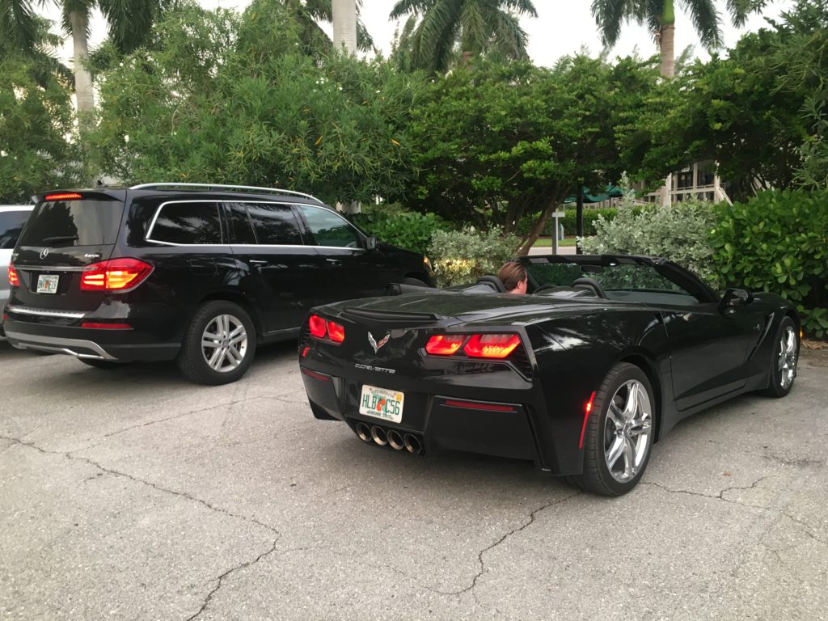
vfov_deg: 48.2
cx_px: 414
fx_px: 694
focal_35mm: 29
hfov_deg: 61.7
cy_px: 310
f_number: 2.2
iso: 50
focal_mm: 4.15
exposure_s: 1/30
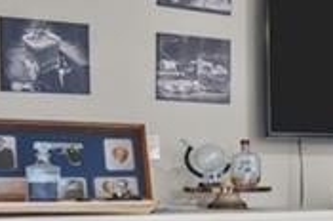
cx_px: 632
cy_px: 176
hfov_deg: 18.3
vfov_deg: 16.5
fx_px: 757
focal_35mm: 82
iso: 400
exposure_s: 1/2
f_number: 7.1
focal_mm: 14
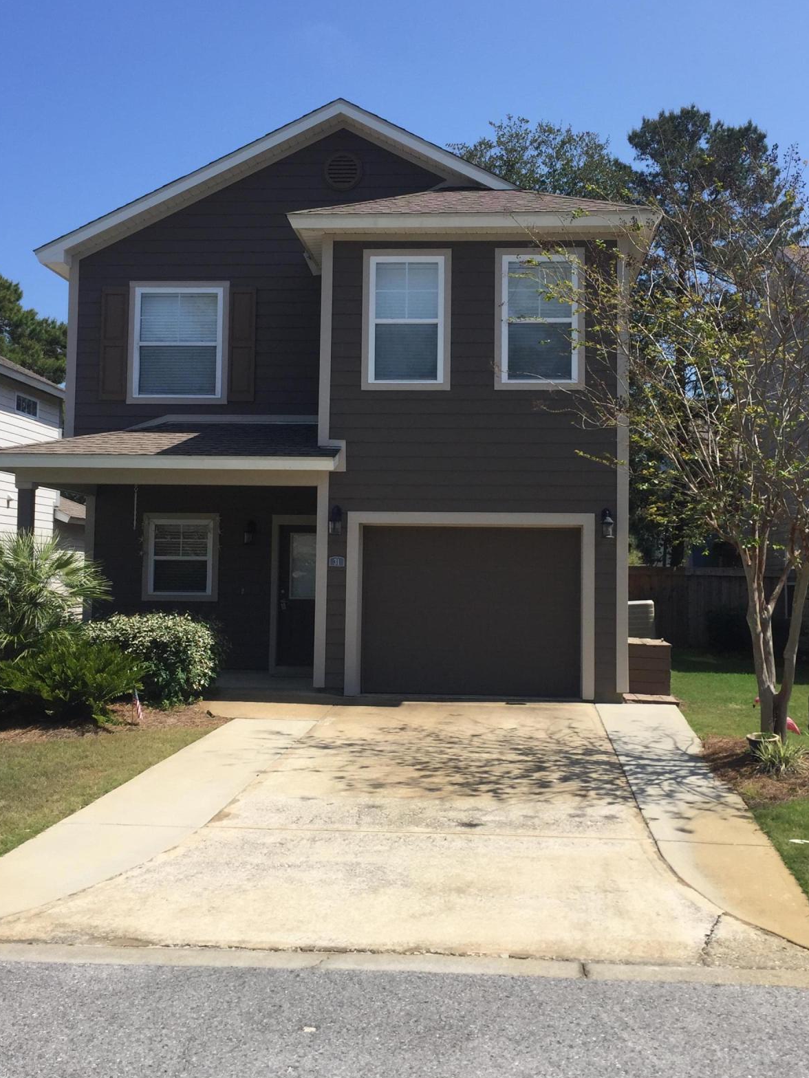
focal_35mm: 37
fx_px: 1153
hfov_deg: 38.7
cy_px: 487
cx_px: 430
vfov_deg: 50.1
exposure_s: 1/1883
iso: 32
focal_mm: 4.15
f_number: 2.2
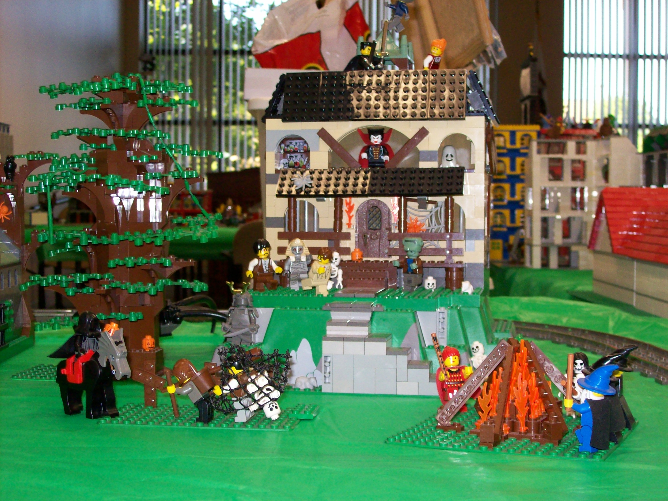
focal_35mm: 56
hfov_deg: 34.4
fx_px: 1080
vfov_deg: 26.1
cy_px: 250
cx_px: 334
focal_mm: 9.4
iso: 200
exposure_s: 1/84.5
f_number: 3.4
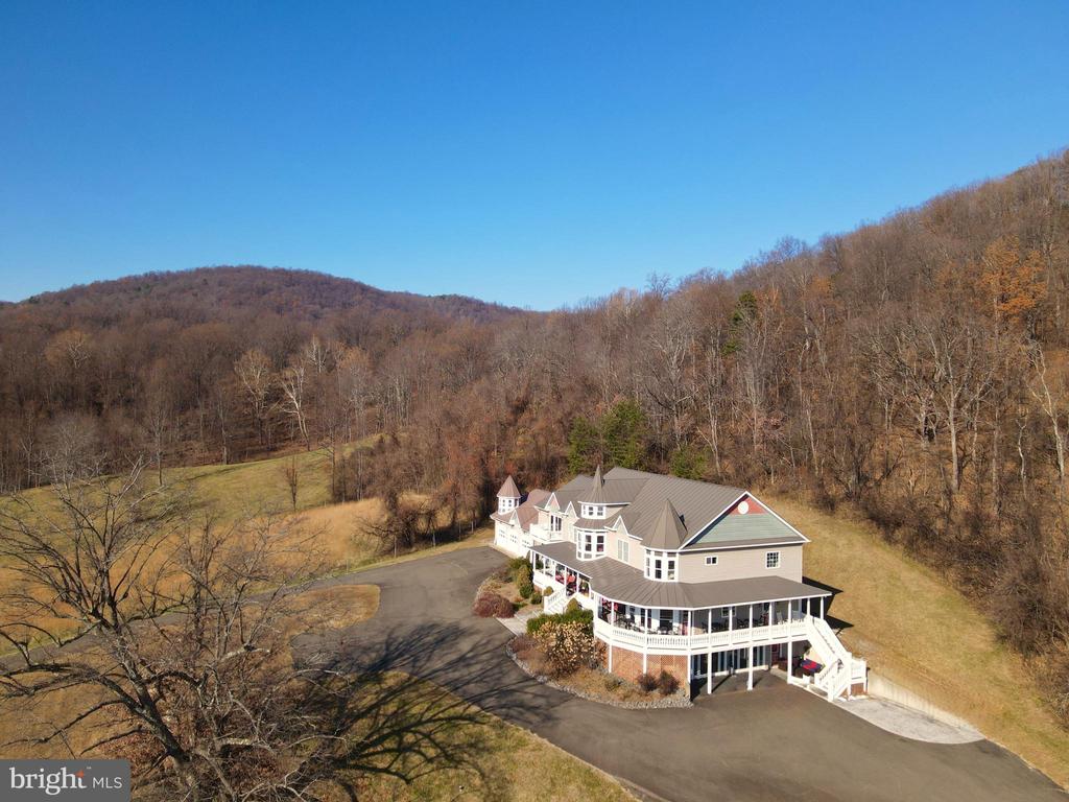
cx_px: 534
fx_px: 741
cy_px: 401
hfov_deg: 71.6
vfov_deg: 56.8
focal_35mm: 24
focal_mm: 4.5
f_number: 2.8
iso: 160
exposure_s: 1/15
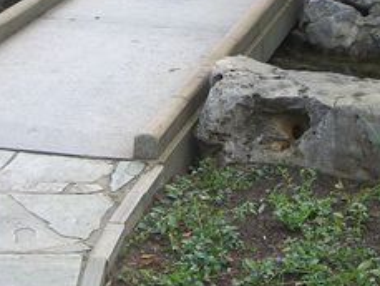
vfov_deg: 9.7
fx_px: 1680
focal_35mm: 153
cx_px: 177
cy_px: 19
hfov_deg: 12.9
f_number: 3.6
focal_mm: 11.8
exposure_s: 1/200
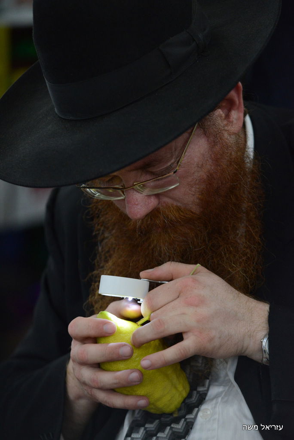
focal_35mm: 195
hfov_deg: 7.1
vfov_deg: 10.5
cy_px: 220
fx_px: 2385
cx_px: 147
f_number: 4
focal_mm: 195
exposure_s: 1/160
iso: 4000
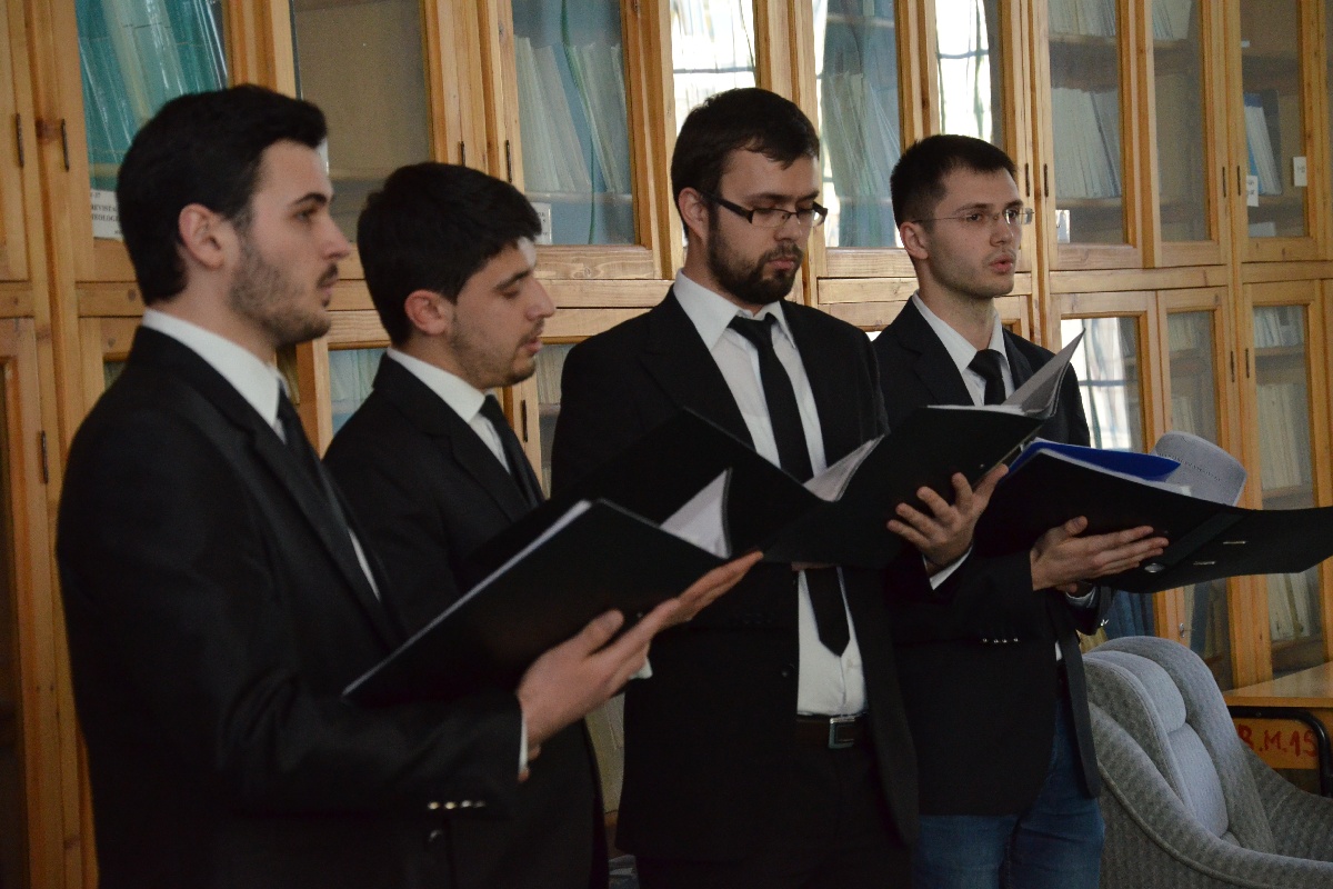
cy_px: 444
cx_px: 666
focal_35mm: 112
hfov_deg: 18.2
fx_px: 4165
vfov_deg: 12.2
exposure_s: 1/100
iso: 2500
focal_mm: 75
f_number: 5.3
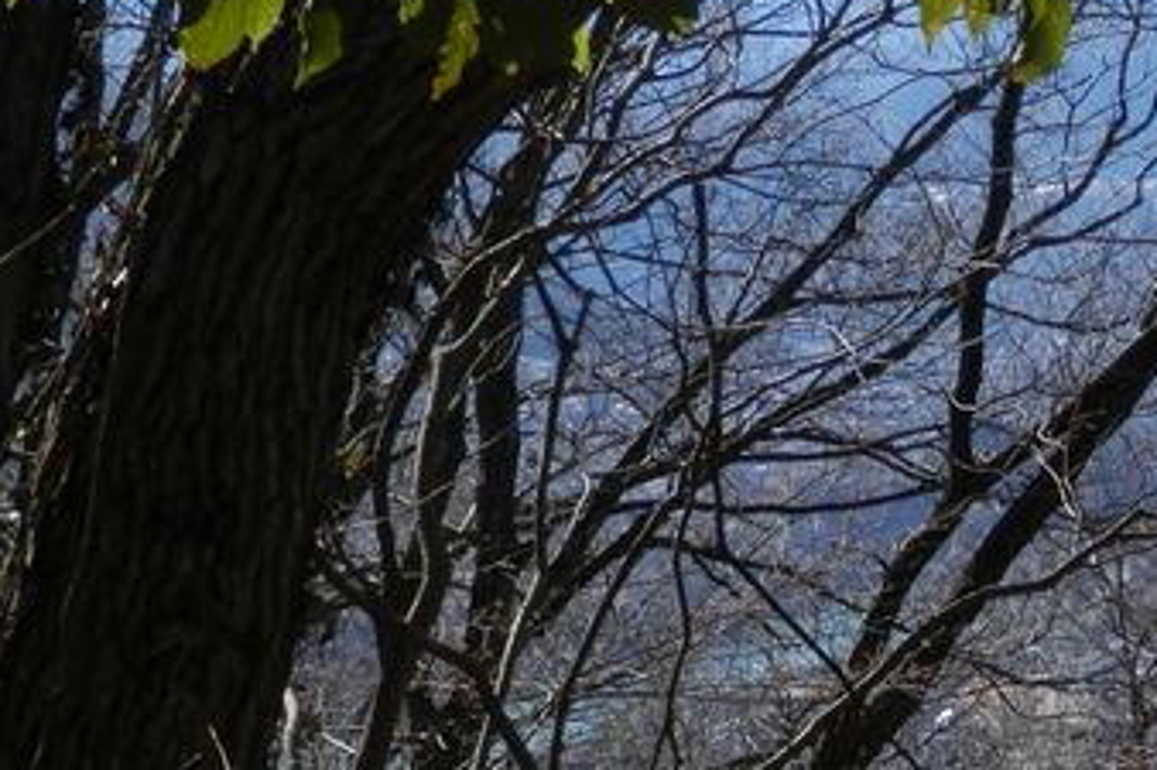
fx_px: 4272
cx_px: 1356
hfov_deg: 14.9
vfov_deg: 10.1
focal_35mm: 133
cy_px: 921
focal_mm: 9.8
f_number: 4.1
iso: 80
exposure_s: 1/400
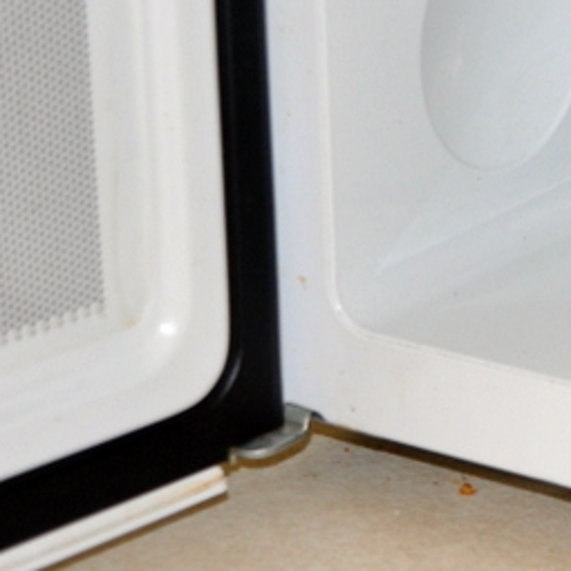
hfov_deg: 10.7
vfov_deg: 11.0
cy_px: 161
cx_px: 813
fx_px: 2962
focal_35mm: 159
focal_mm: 31
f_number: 4.2
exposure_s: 1/60
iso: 400
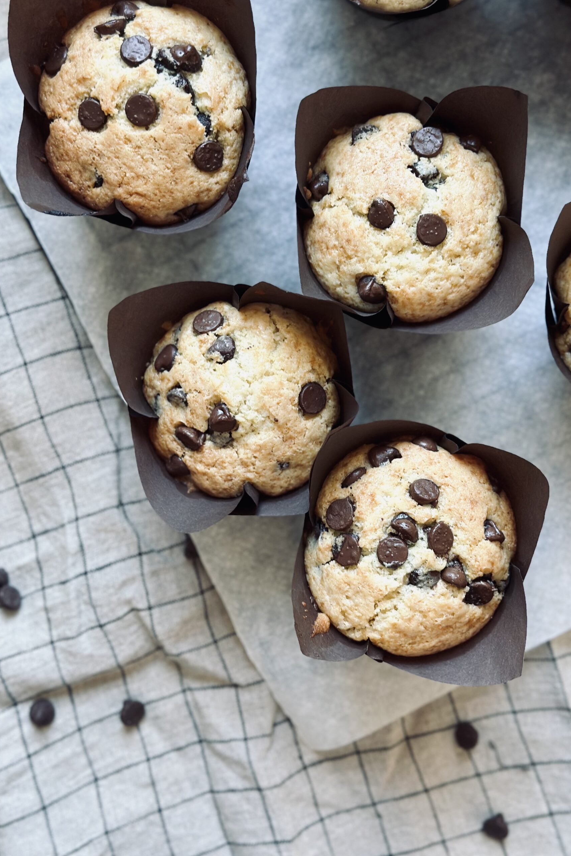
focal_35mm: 50
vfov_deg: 39.6
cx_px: 308
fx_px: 1189
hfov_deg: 27.0
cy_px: 428
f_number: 1.78
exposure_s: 1/60
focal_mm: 6.86
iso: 200
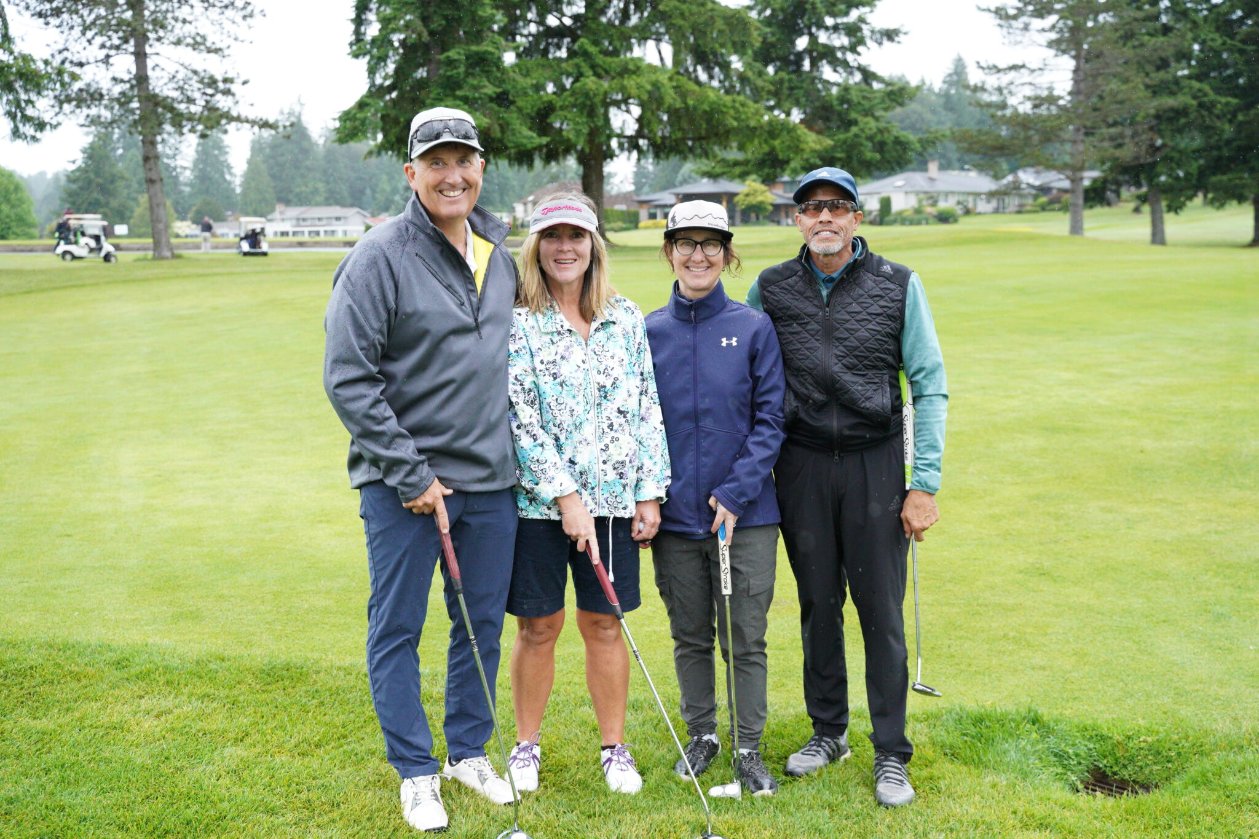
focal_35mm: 38
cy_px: 420
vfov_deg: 35.0
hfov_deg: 50.7
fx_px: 1329
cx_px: 630
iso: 5000
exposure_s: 1/4000
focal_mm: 38
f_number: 4
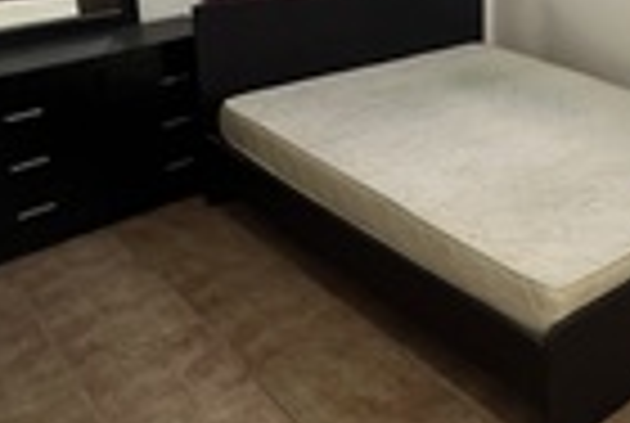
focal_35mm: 44
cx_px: 502
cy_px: 16
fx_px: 772
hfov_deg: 42.5
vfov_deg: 29.0
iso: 400
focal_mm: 1.57
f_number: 1.8
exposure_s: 1/50
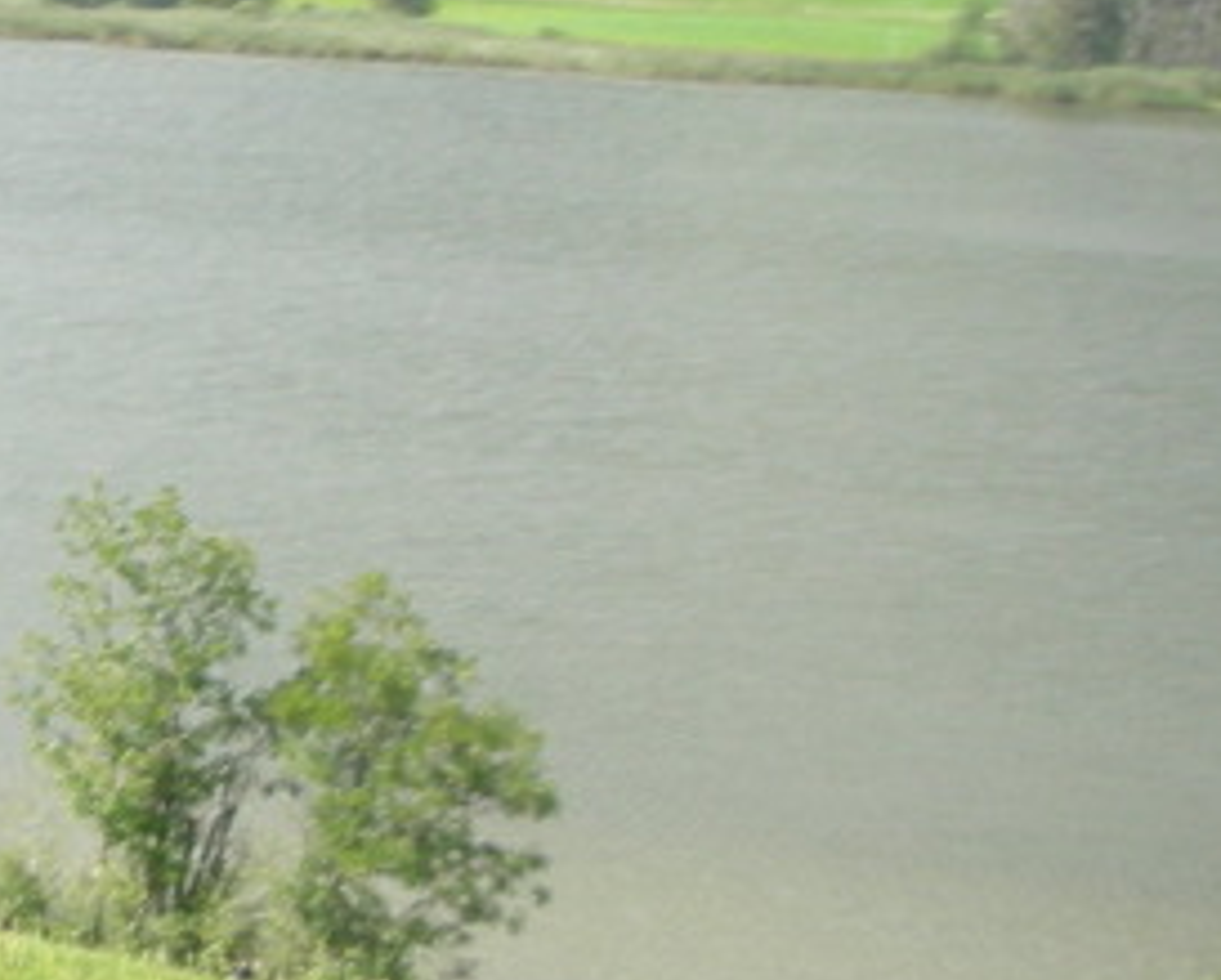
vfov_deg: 12.0
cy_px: 251
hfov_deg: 14.0
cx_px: -662
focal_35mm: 128
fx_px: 4630
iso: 50
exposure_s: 1/35.4
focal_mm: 5.8
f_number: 8.5
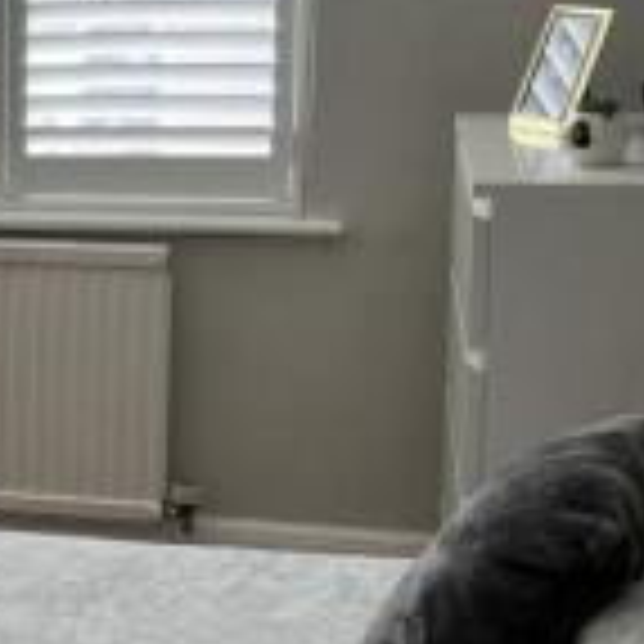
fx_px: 1979
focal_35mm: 94
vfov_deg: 18.5
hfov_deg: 16.7
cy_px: 304
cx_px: -340
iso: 50
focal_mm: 5.7
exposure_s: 1/124
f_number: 1.5
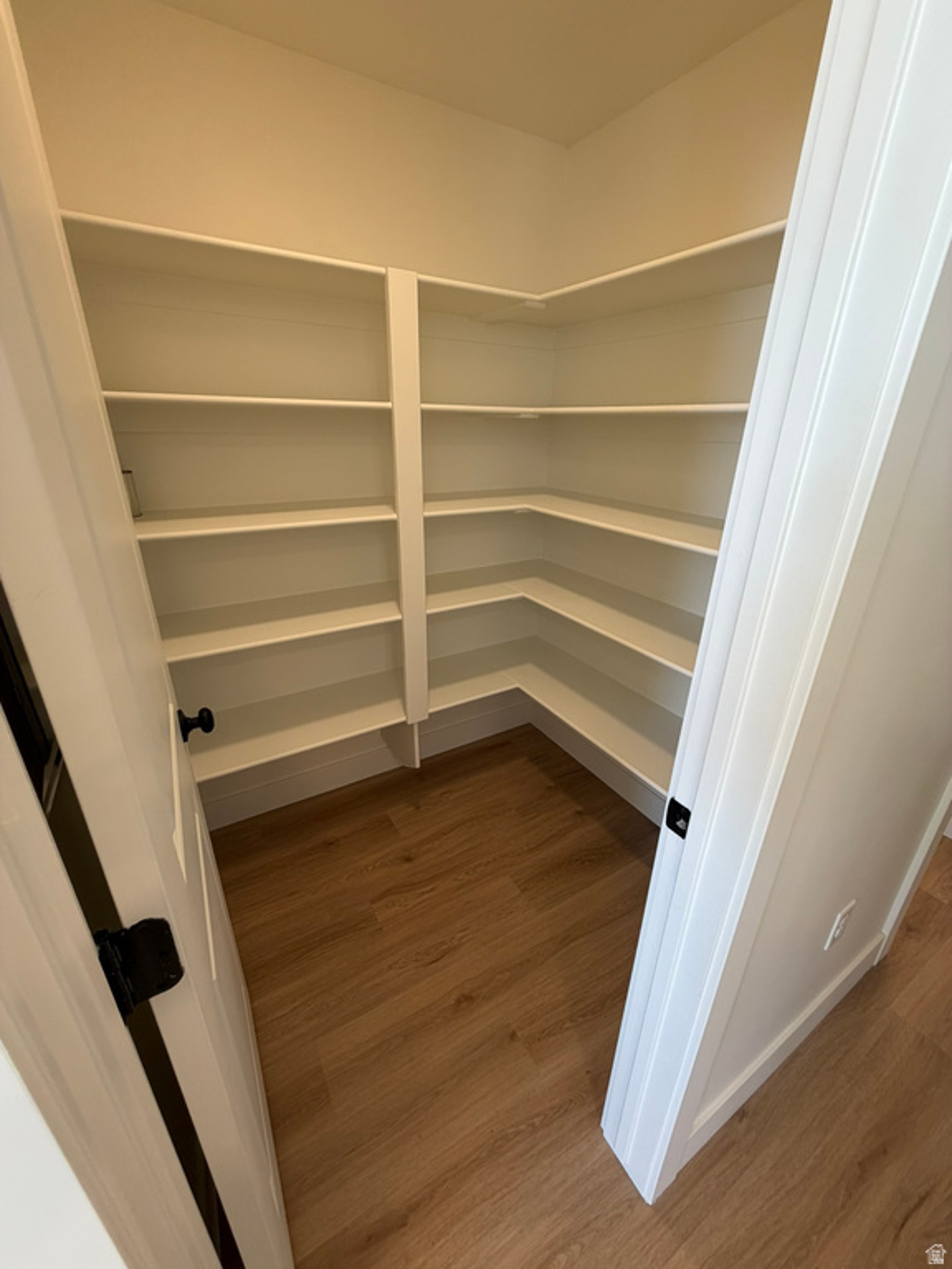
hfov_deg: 85.7
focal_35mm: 14
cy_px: 634
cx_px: 476
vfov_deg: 102.1
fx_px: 513
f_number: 2.2
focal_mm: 2.22
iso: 125
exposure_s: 1/120
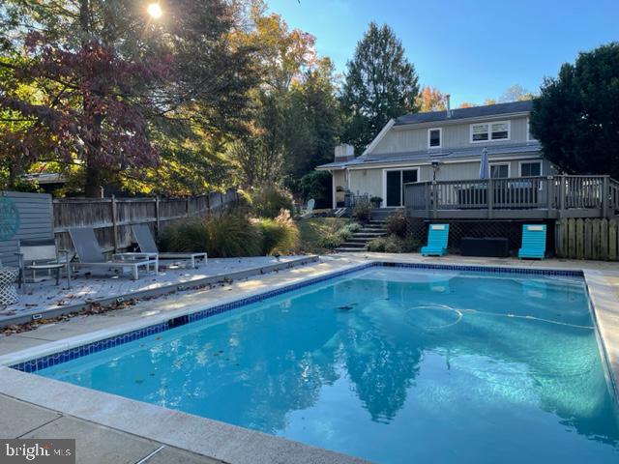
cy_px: 232
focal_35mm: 26
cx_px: 310
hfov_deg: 67.3
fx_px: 465
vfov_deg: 53.1
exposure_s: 1/483
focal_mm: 4.2
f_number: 1.6
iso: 32
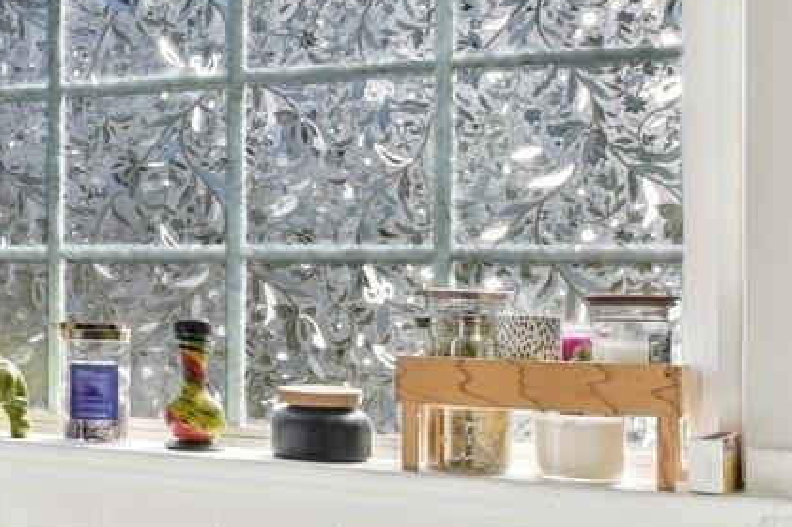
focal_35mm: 69
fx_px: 1517
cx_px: -598
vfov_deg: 19.7
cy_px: 254
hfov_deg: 21.0
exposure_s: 1/160
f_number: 8
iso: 200
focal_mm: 14
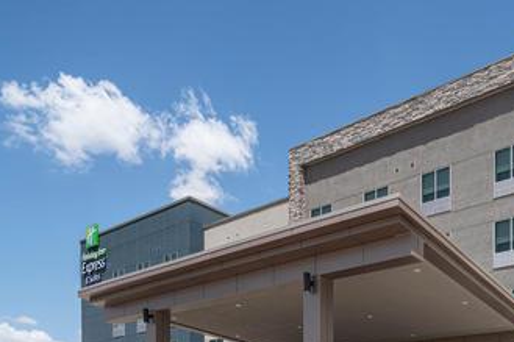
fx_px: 457
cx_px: 444
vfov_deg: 40.7
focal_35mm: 32
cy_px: 221
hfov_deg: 52.9
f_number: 11
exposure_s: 1/100
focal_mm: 17
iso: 100
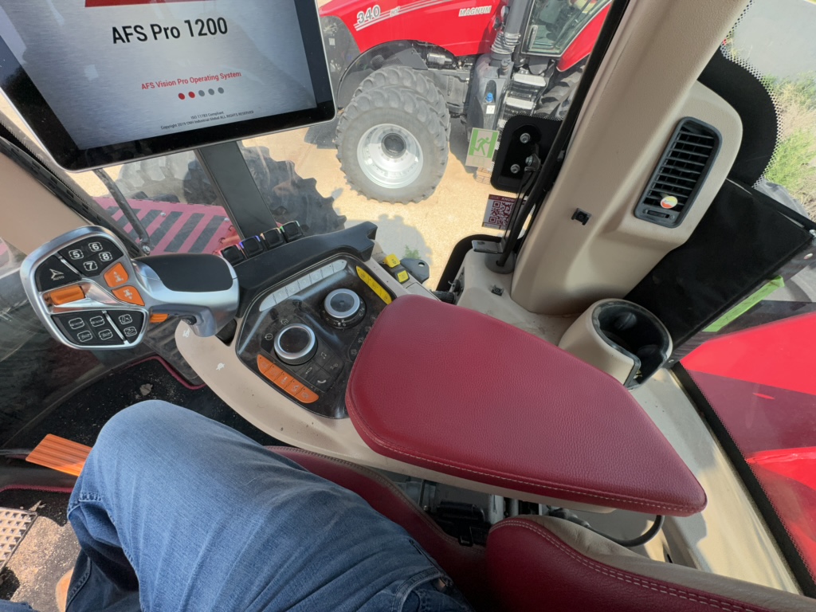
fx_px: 330
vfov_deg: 85.7
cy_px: 306
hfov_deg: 102.1
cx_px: 408
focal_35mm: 14
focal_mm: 2.22
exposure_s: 1/375
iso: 50
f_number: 2.2
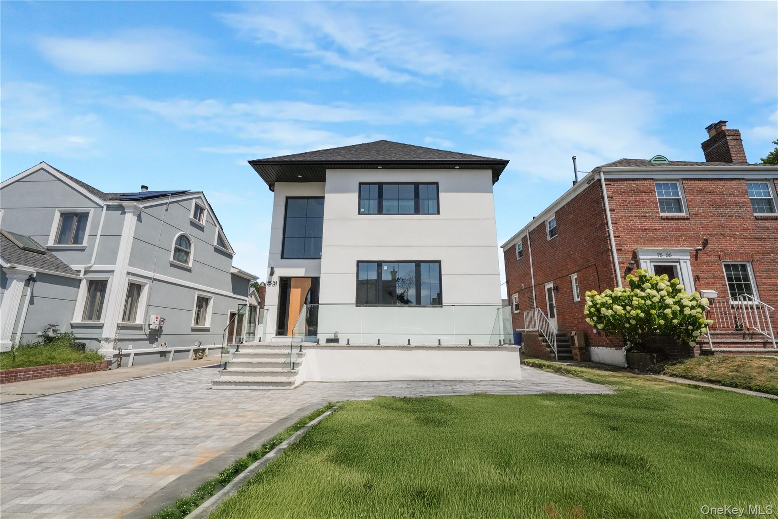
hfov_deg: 104.3
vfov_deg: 81.2
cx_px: 389
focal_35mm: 14
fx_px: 303
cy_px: 260
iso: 800
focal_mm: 14
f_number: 16
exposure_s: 1/1250
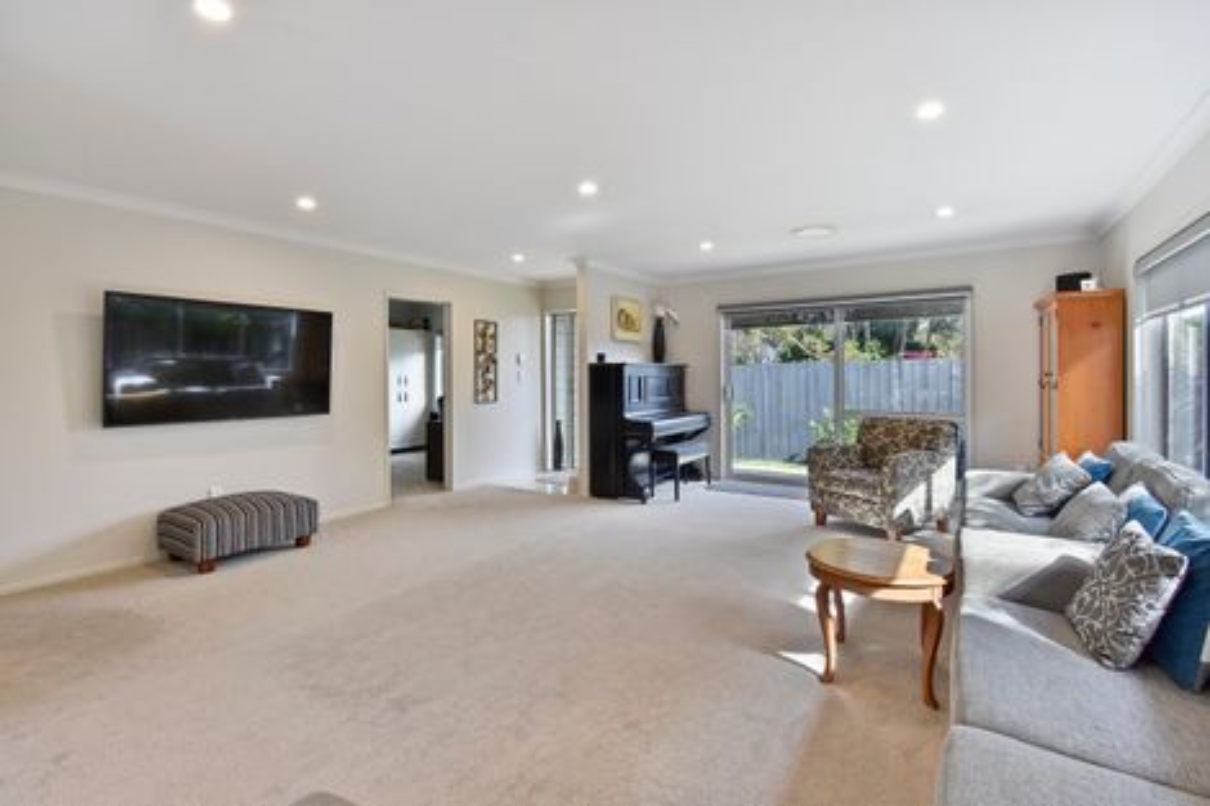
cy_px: 403
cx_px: 605
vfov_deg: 77.3
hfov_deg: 100.4
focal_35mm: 15
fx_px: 504
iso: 500
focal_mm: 10
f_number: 10
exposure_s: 1/10
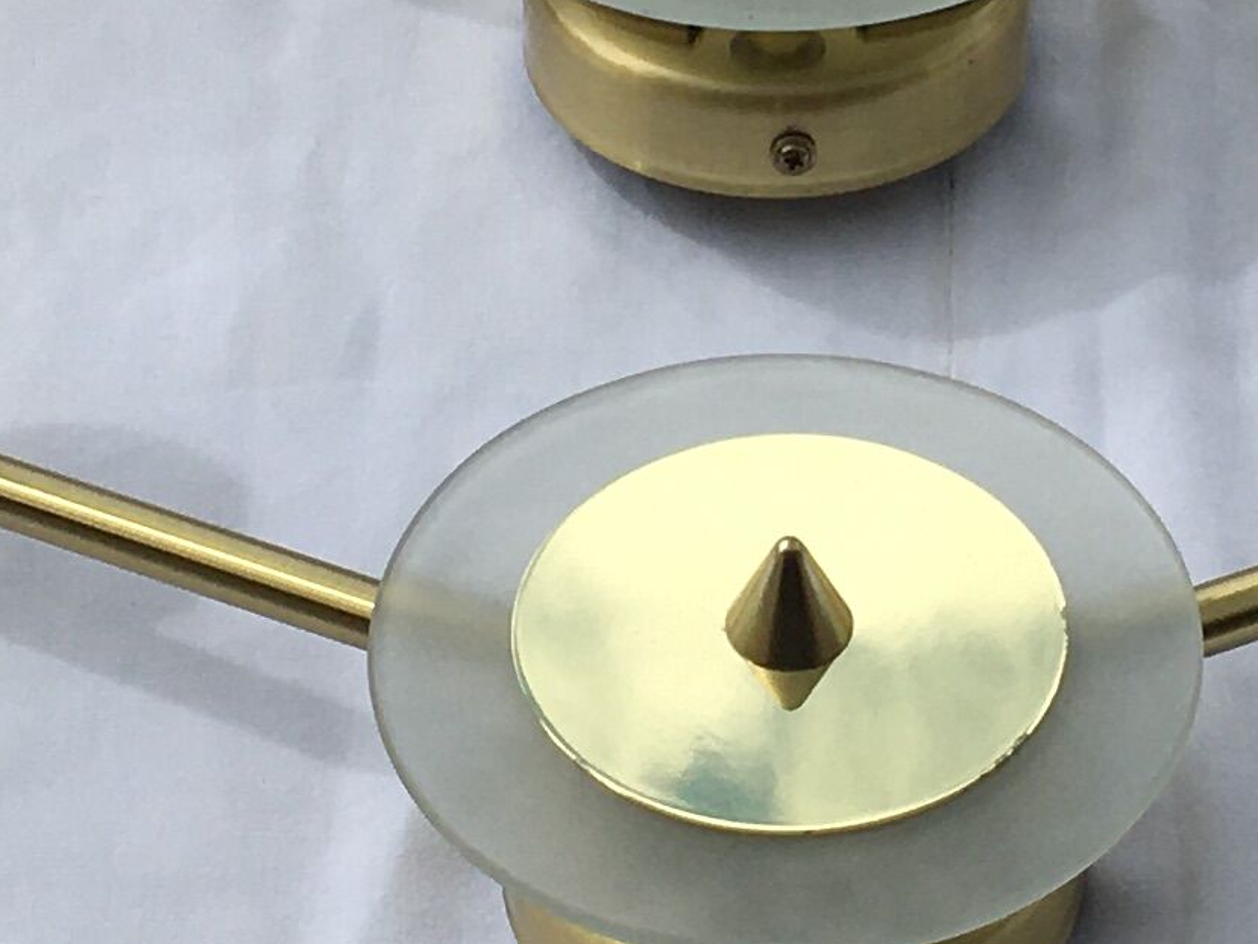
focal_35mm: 141
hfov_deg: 14.0
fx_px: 5125
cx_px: 821
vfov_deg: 10.5
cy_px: 273
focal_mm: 4.15
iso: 25
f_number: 2.2
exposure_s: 1/2564
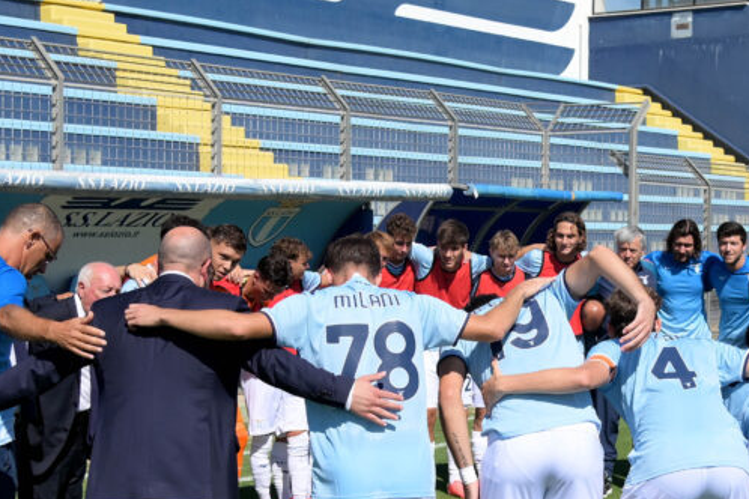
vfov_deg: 18.4
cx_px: 490
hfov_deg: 27.2
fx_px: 1539
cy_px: 295
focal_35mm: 74
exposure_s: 1/3200
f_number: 4.5
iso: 250
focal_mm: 24
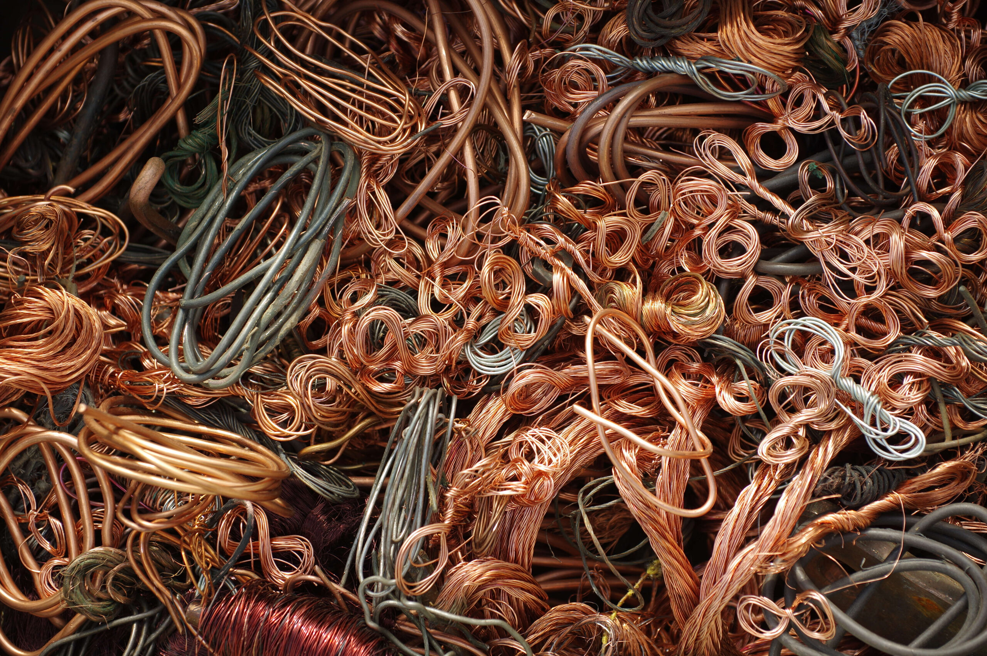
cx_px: 494
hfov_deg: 18.3
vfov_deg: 12.2
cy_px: 328
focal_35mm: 112
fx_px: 3068
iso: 100
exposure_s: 1/125
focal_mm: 75
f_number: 4.5
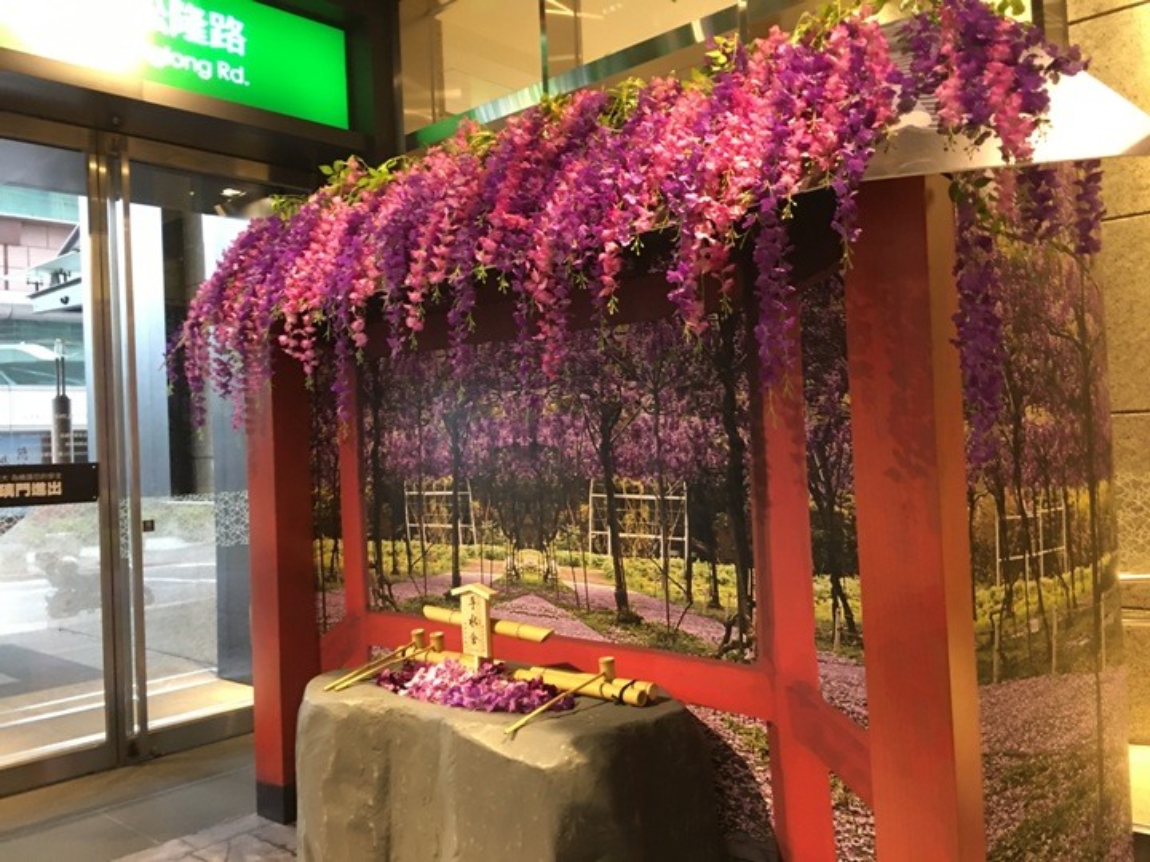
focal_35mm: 29
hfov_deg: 61.7
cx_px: 575
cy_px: 431
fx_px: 963
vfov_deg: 48.2
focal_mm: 4.15
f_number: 2.2
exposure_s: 1/8
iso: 80
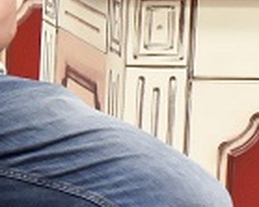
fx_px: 2987
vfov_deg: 4.0
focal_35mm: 390
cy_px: 75
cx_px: -678
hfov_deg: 4.6
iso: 2000
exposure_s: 1/125
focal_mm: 48
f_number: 5.6
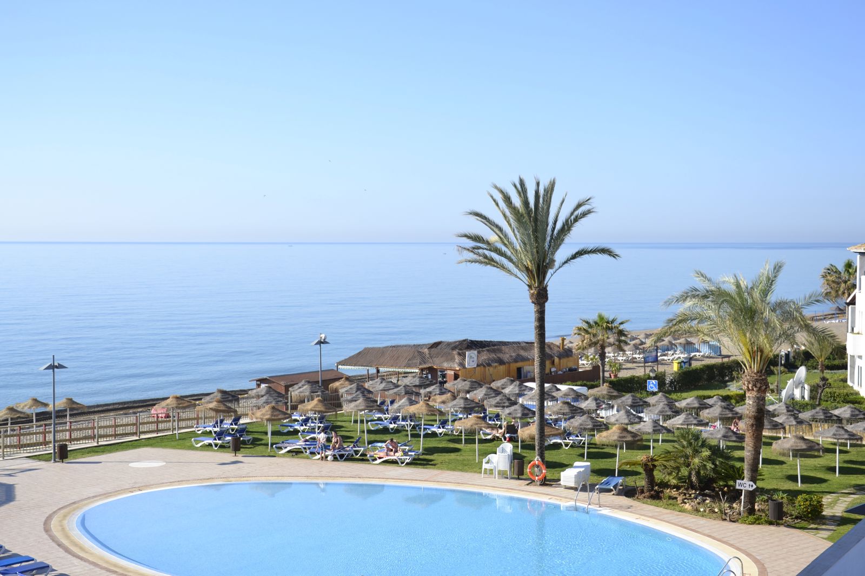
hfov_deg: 38.9
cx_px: 432
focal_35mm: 51
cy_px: 288
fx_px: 1225
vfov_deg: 26.5
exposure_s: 1/250
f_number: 8
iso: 100
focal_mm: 34
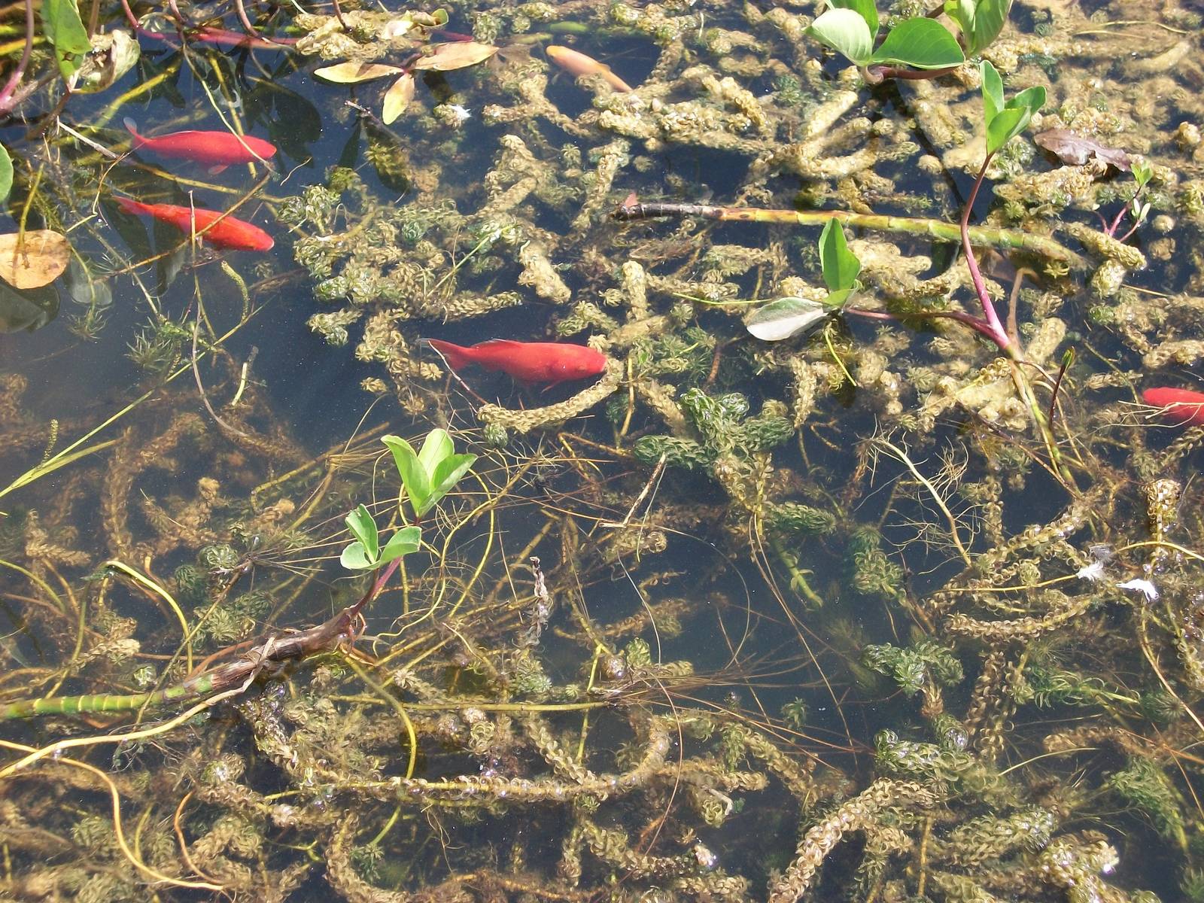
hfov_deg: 31.2
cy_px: 452
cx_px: 602
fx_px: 2156
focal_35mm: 62
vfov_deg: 23.7
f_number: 4.1
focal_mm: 11
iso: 80
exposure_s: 1/160
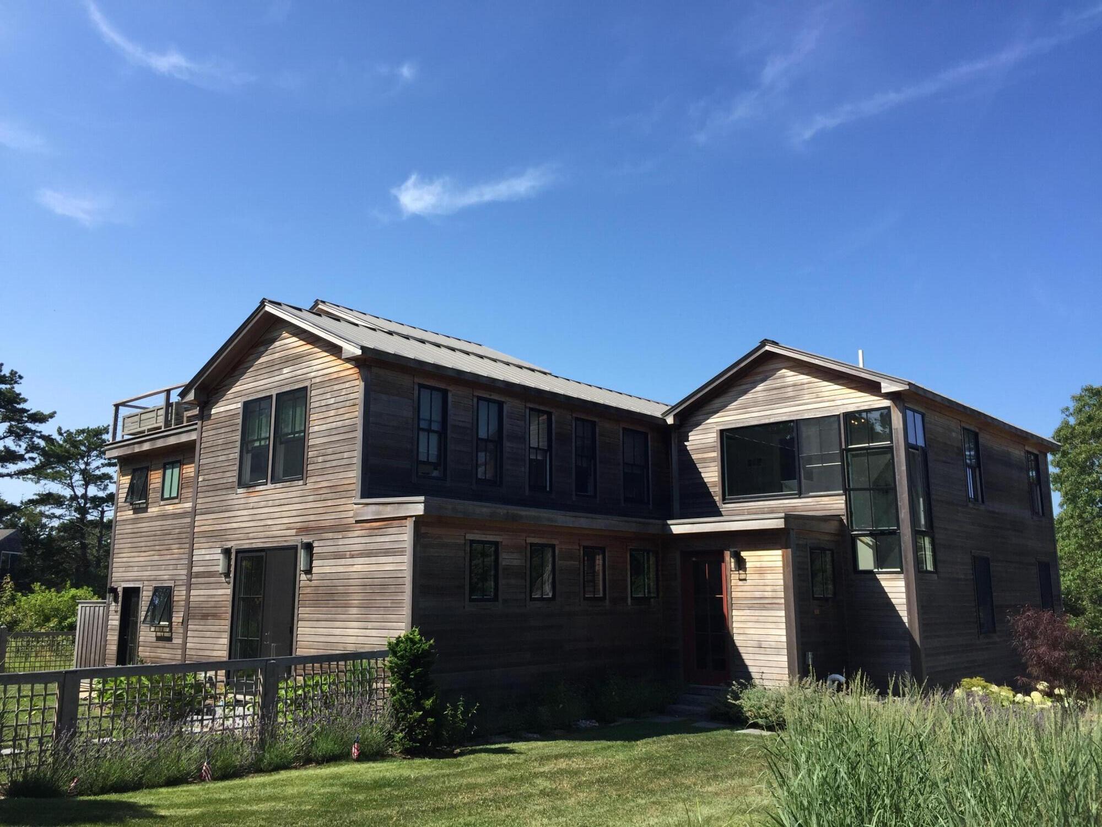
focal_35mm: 29
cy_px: 414
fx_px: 923
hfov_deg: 61.7
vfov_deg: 48.2
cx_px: 551
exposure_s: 1/1236
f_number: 2.2
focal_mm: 4.15
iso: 32
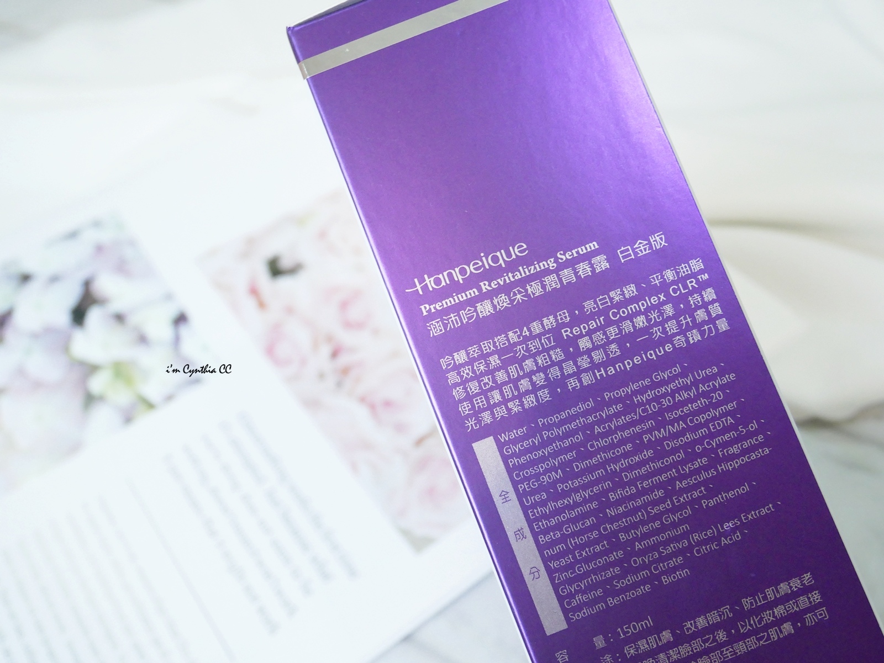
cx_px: 442
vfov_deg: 39.7
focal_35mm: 36
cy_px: 332
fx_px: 920
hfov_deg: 51.3
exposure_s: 1/100
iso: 1600
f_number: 4.2
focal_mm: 18
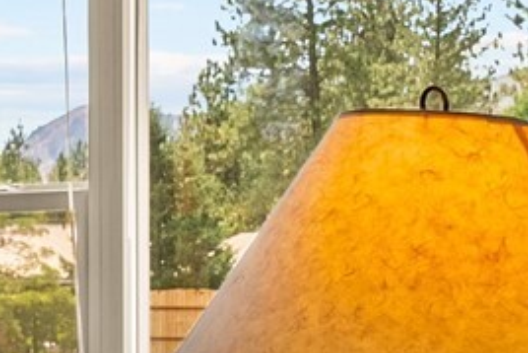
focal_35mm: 152
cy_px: 312
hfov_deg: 10.9
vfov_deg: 9.0
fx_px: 2230
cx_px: -826
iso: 400
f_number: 8
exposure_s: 1/5
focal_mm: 24
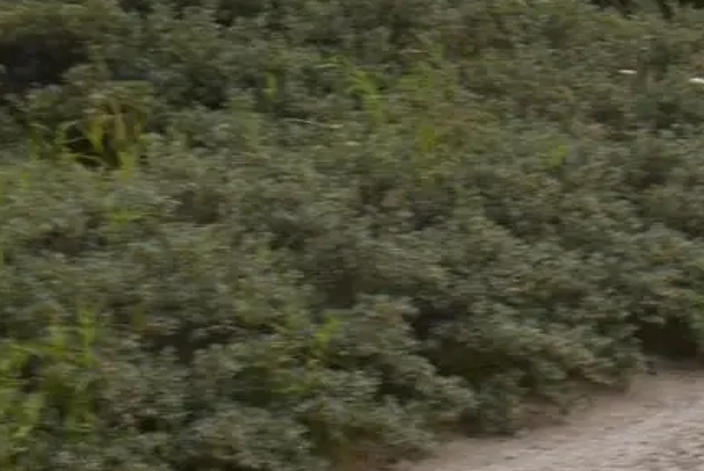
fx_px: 4036
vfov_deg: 6.6
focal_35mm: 206
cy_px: -96
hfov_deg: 9.9
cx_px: 537
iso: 100
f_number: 13
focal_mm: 55
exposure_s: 1/200
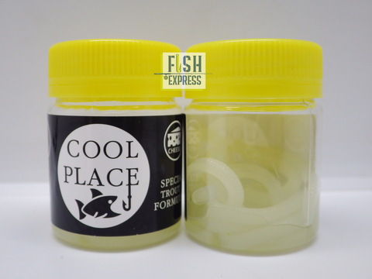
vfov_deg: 39.7
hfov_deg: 51.4
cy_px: 140
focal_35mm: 36
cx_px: 186
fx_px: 387
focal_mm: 6.4
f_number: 2.6
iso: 160
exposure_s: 1/200
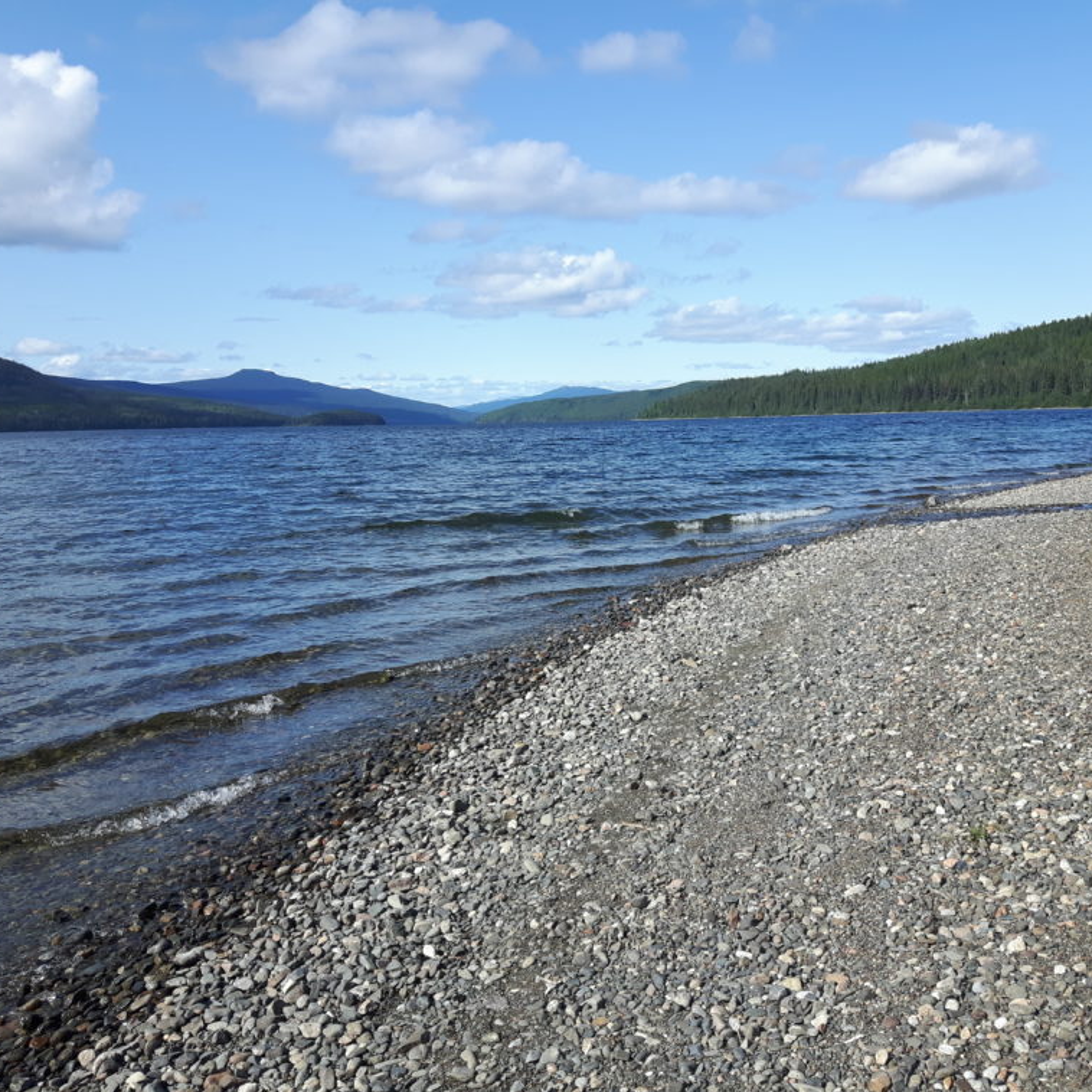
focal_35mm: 37
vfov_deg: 44.9
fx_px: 1321
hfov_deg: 44.9
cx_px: 579
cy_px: 542
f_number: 1.9
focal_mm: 3.7
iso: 40
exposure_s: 1/1224
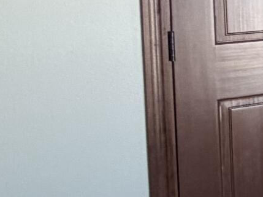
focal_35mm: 98
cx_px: 770
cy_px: -31
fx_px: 744
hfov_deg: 11.7
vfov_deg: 14.6
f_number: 2.2
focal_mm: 2.22
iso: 125
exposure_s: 1/120
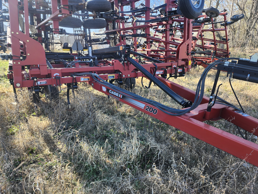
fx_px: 171
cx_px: 129
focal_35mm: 23
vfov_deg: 58.9
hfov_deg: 73.9
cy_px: 97
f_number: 1.8
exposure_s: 1/196
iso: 25
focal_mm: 5.54
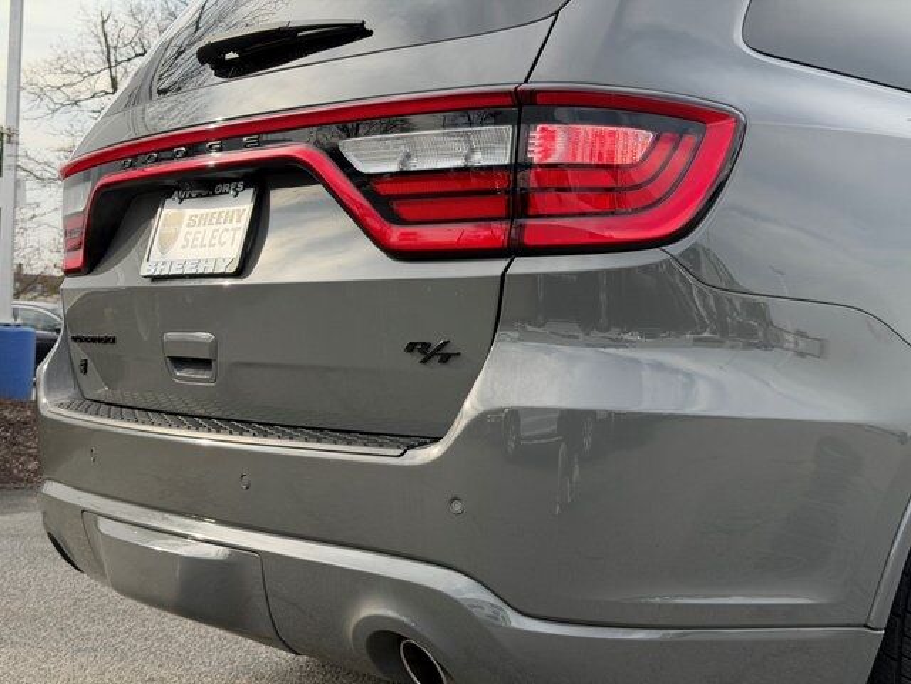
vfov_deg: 30.3
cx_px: 456
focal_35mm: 48
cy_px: 342
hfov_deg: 39.7
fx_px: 1263
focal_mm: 6.76
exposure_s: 1/1100
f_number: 1.78
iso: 100
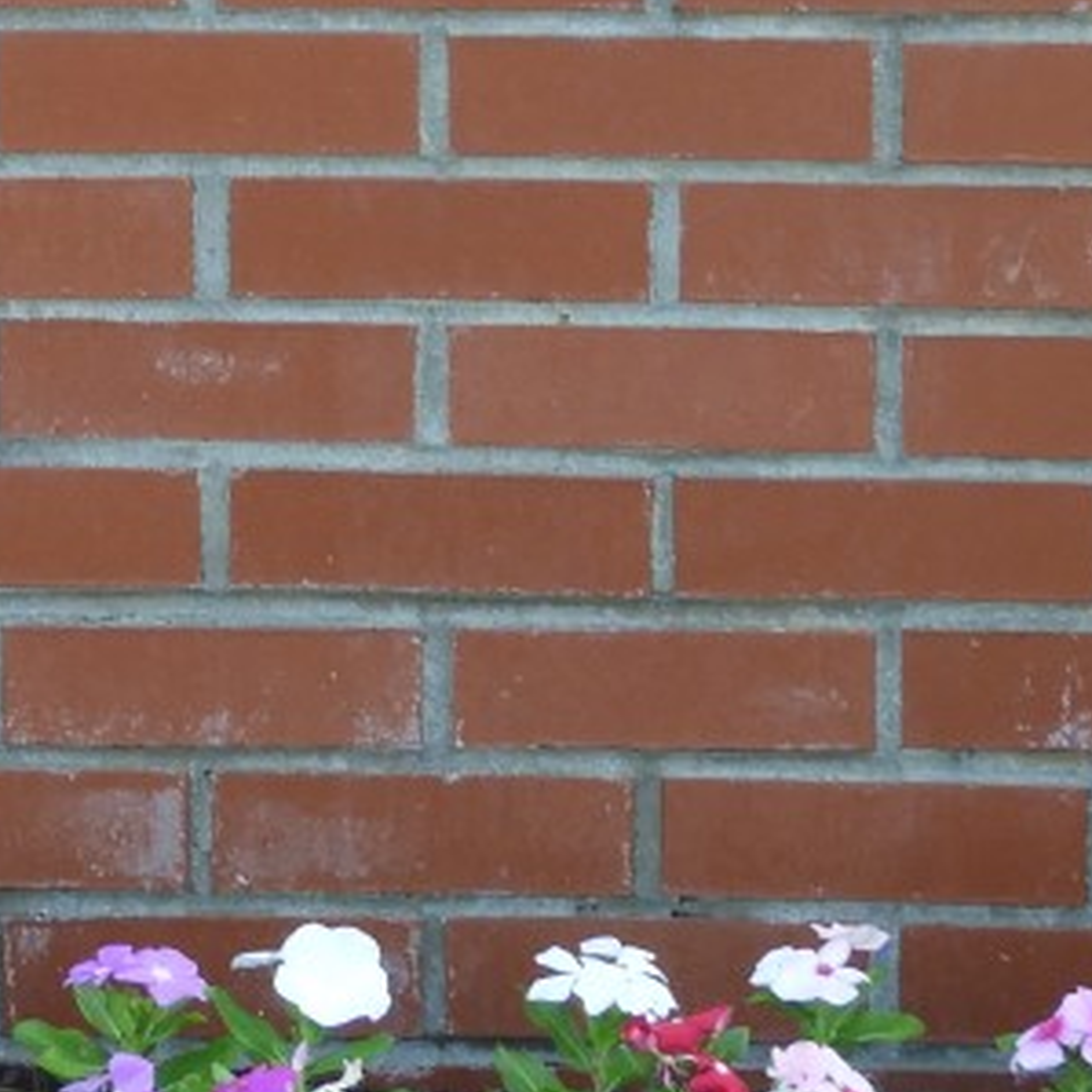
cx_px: -500
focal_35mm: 341
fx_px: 12170
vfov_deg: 5.1
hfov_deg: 5.1
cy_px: -833
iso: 125
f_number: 4.5
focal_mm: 14.3
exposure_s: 1/60
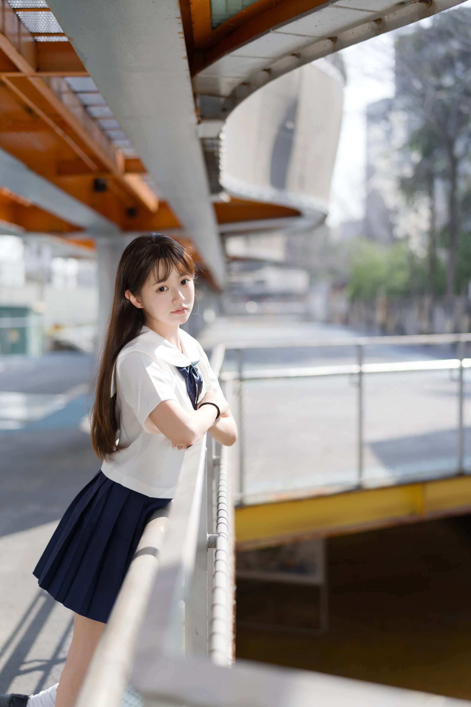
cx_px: 236
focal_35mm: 50
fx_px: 981
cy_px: 354
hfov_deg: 27.0
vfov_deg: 39.6
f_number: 1.6
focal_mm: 50
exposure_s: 1/1600
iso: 100
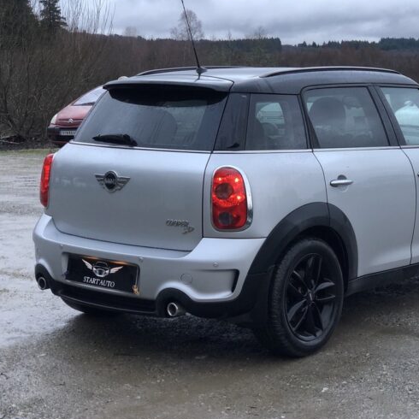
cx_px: 301
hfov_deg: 22.9
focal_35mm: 75
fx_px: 1027
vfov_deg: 23.0
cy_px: 181
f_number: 2.4
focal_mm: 6
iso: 50
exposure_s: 1/60
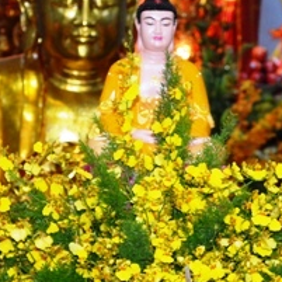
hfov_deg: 7.8
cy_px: 125
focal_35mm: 223
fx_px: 2059
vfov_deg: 7.8
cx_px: 157
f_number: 5.6
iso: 1250
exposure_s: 1/60
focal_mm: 55
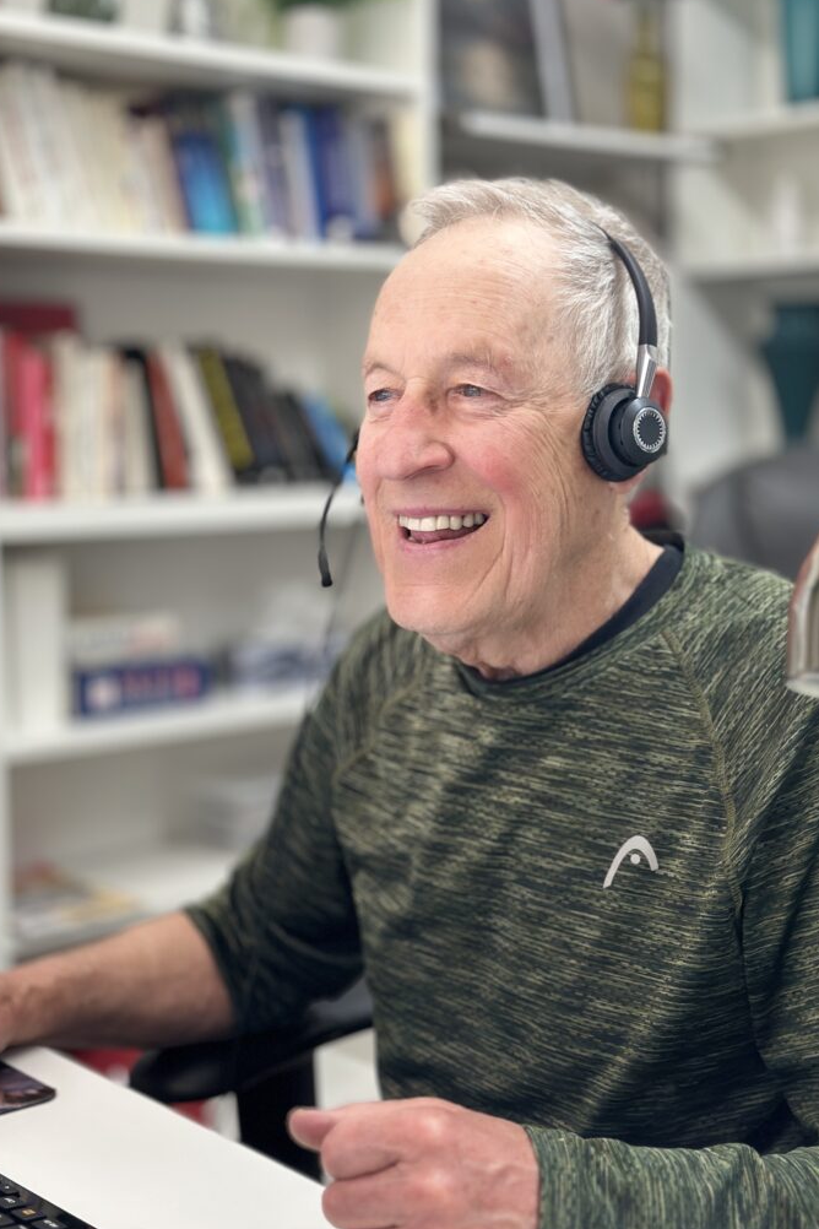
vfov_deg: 38.9
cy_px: 612
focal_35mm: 51
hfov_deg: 26.5
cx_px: 356
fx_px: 1740
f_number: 1.78
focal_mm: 6.86
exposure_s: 1/60
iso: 160
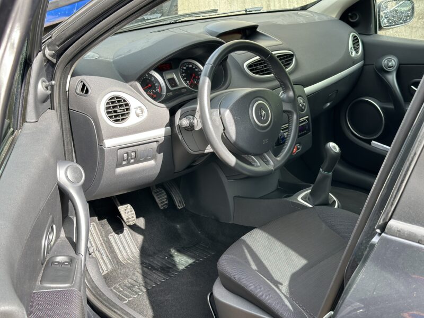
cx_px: 212
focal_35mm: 48
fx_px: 588
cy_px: 159
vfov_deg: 30.3
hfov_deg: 39.7
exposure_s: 1/282
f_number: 1.78
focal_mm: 6.86
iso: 64
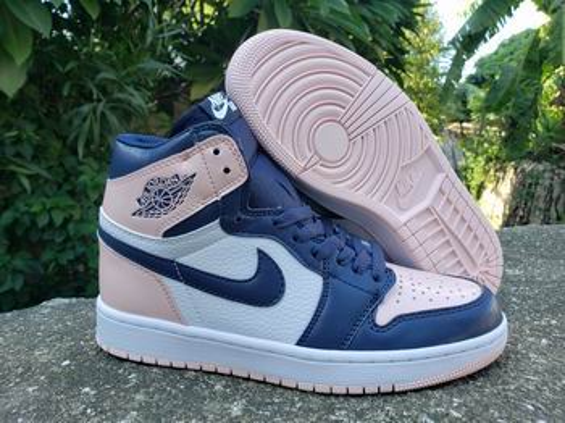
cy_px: 212
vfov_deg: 53.0
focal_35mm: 26
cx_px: 282
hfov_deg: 67.3
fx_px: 424
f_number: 2.4
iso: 50
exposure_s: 1/125
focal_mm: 4.3
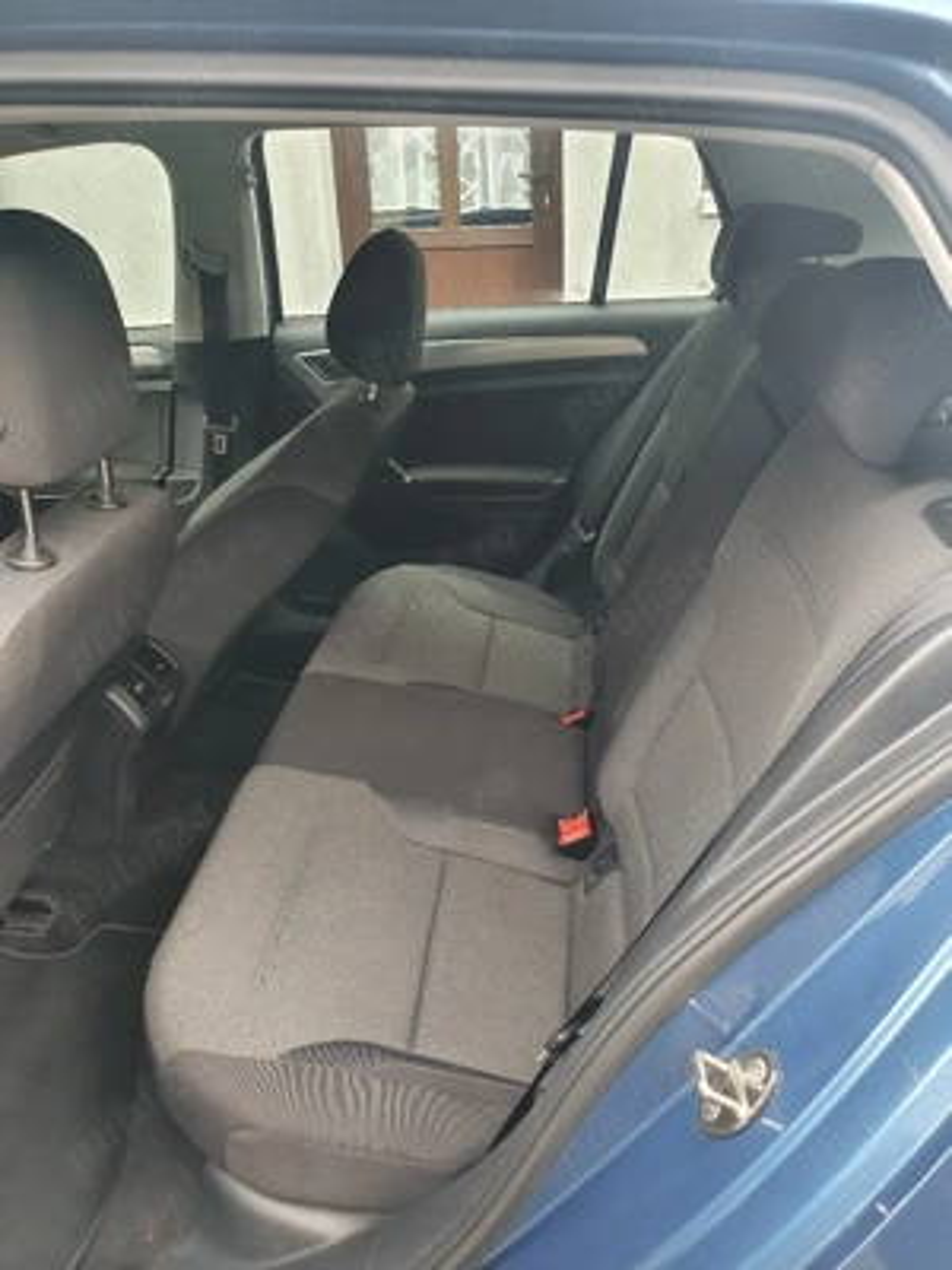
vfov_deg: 67.3
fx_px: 953
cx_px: 476
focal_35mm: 26
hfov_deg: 53.1
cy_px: 635
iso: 200
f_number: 2.4
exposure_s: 1/100
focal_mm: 4.32
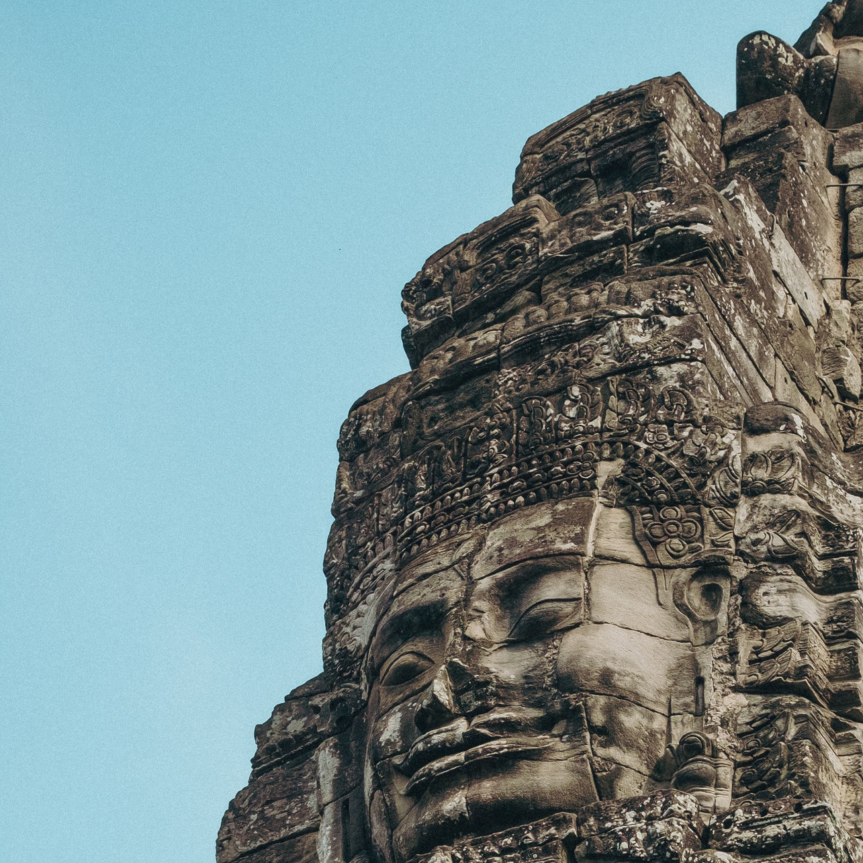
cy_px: 805
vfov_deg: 13.6
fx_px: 3582
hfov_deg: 13.7
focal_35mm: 127
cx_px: 527
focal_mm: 33
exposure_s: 1/1250
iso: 500
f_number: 5
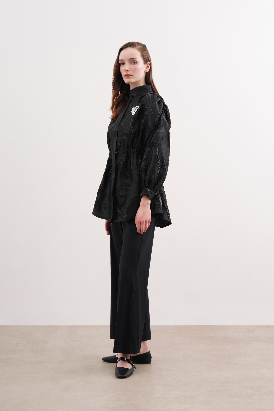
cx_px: 137
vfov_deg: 36.9
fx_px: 616
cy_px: 206
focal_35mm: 54
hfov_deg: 25.1
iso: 400
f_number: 11
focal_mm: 54
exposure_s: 1/160
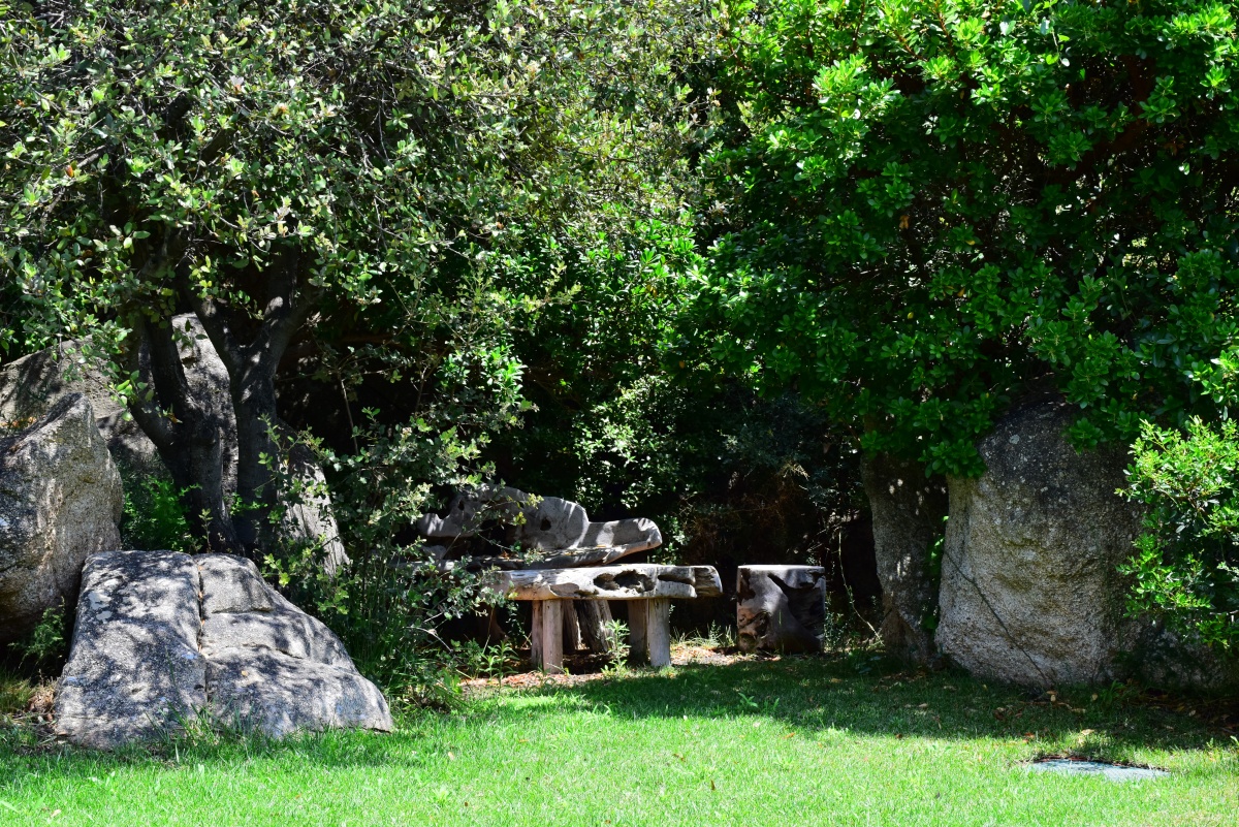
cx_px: 620
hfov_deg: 28.1
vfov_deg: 18.9
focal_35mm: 72
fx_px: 2479
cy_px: 414
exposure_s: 1/400
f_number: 10
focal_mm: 48
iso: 400
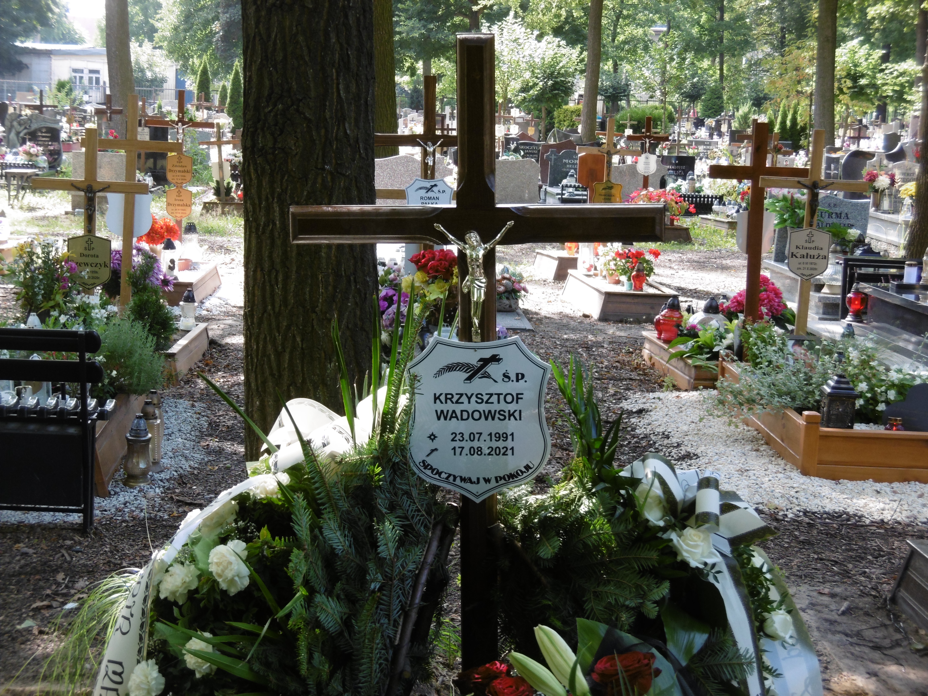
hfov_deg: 28.6
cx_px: 464
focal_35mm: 68
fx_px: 1823
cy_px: 348
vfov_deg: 21.6
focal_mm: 12.1
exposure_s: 1/60
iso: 100
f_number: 4.4
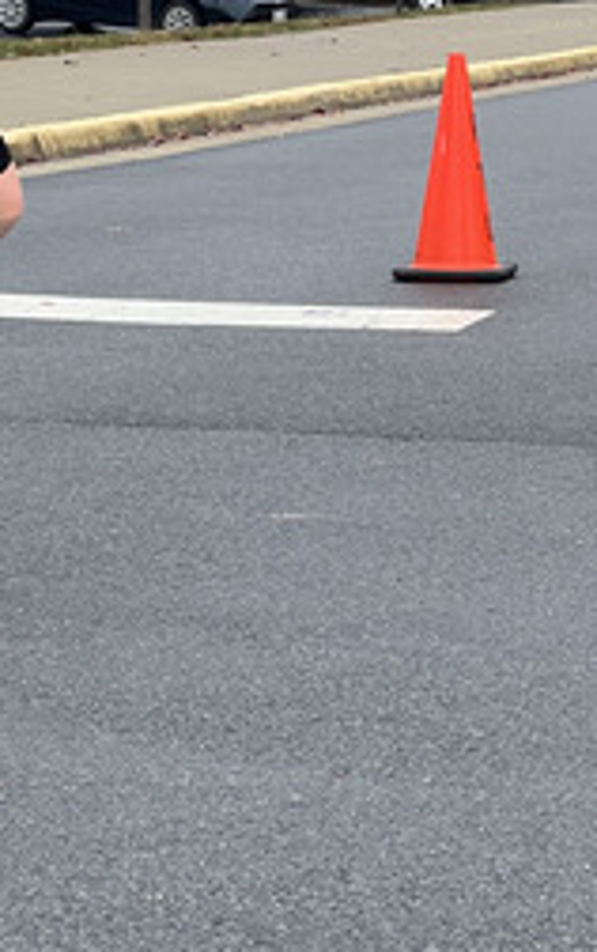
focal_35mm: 178
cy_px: 189
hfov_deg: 7.4
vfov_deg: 11.7
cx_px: 144
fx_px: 4623
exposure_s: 1/286
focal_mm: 9
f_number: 2.8
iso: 32
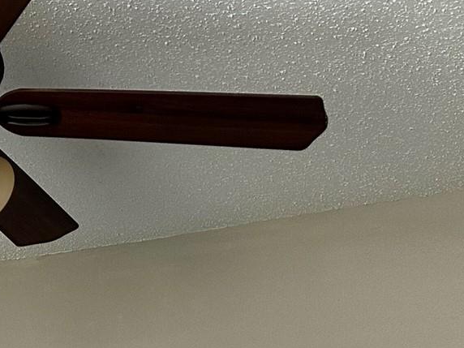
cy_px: 617
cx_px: 78
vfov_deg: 15.0
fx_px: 1153
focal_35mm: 86
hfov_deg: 22.4
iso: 250
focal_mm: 6.86
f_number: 1.78
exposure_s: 1/61
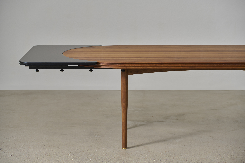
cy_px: 82
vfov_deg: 13.4
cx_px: 122
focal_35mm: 102
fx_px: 694
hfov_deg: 20.0
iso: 100
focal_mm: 102
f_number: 4
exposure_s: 1/125
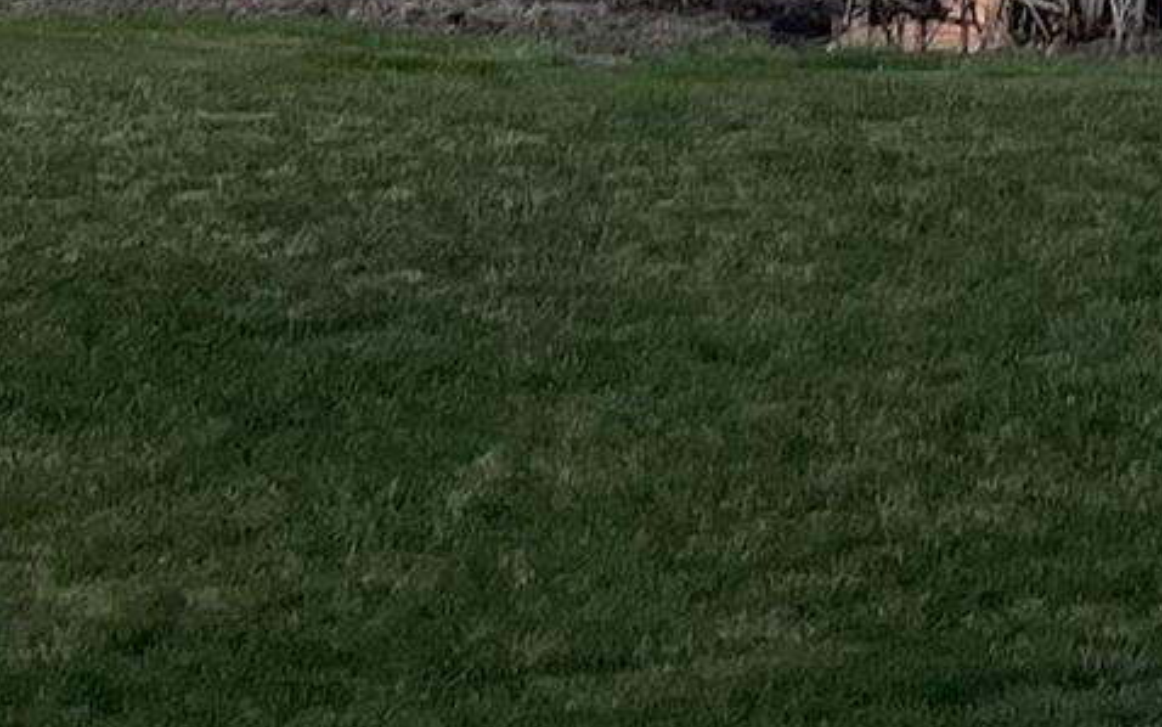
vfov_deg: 6.4
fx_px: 5607
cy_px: -1860
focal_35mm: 177
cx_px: 1585
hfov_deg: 11.5
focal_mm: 5.7
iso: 64
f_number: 1.5
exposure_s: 1/121
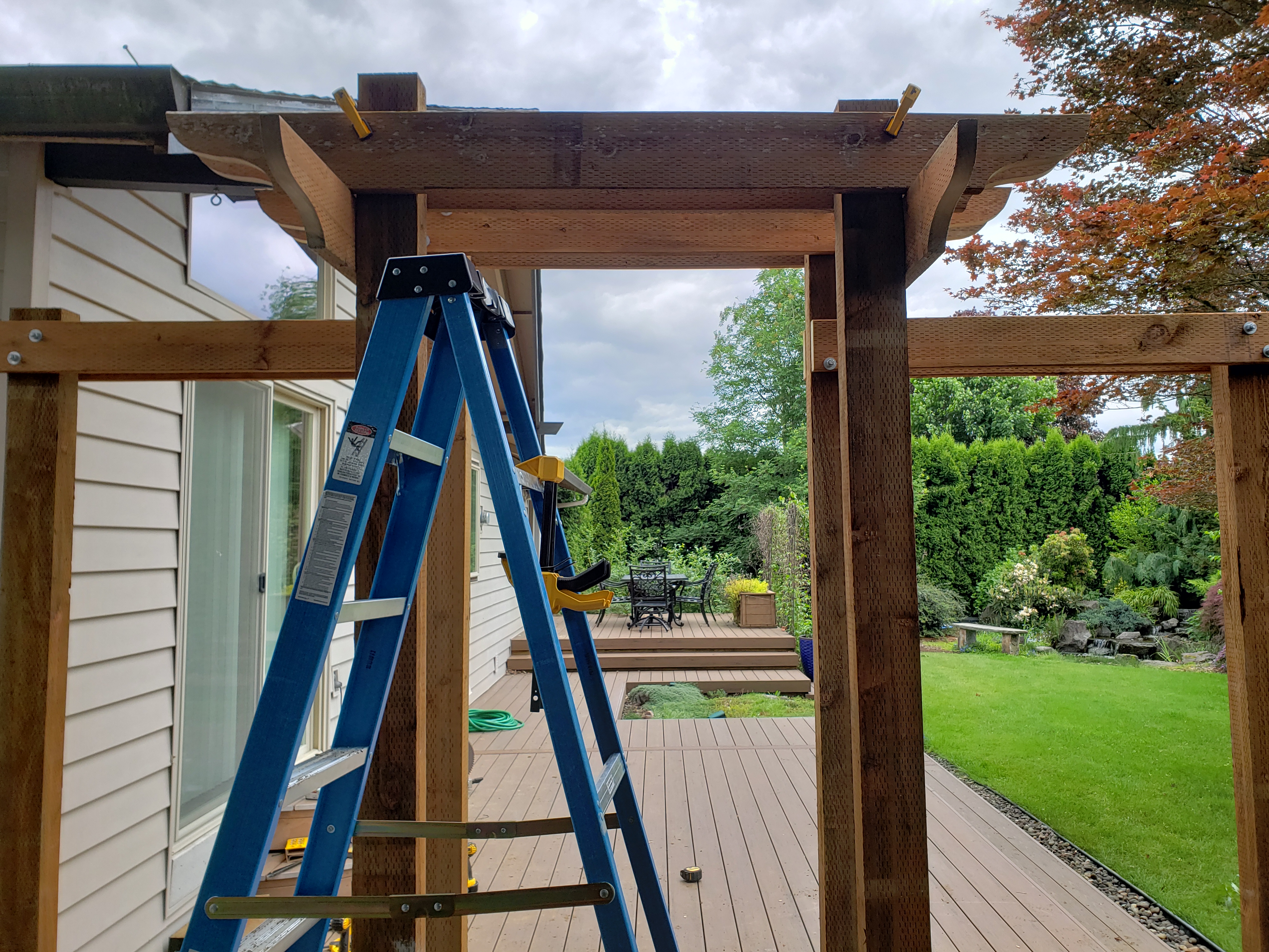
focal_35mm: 26
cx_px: 634
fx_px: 953
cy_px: 476
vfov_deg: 53.1
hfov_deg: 67.3
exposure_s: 1/207
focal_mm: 4.3
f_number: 2.4
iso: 50
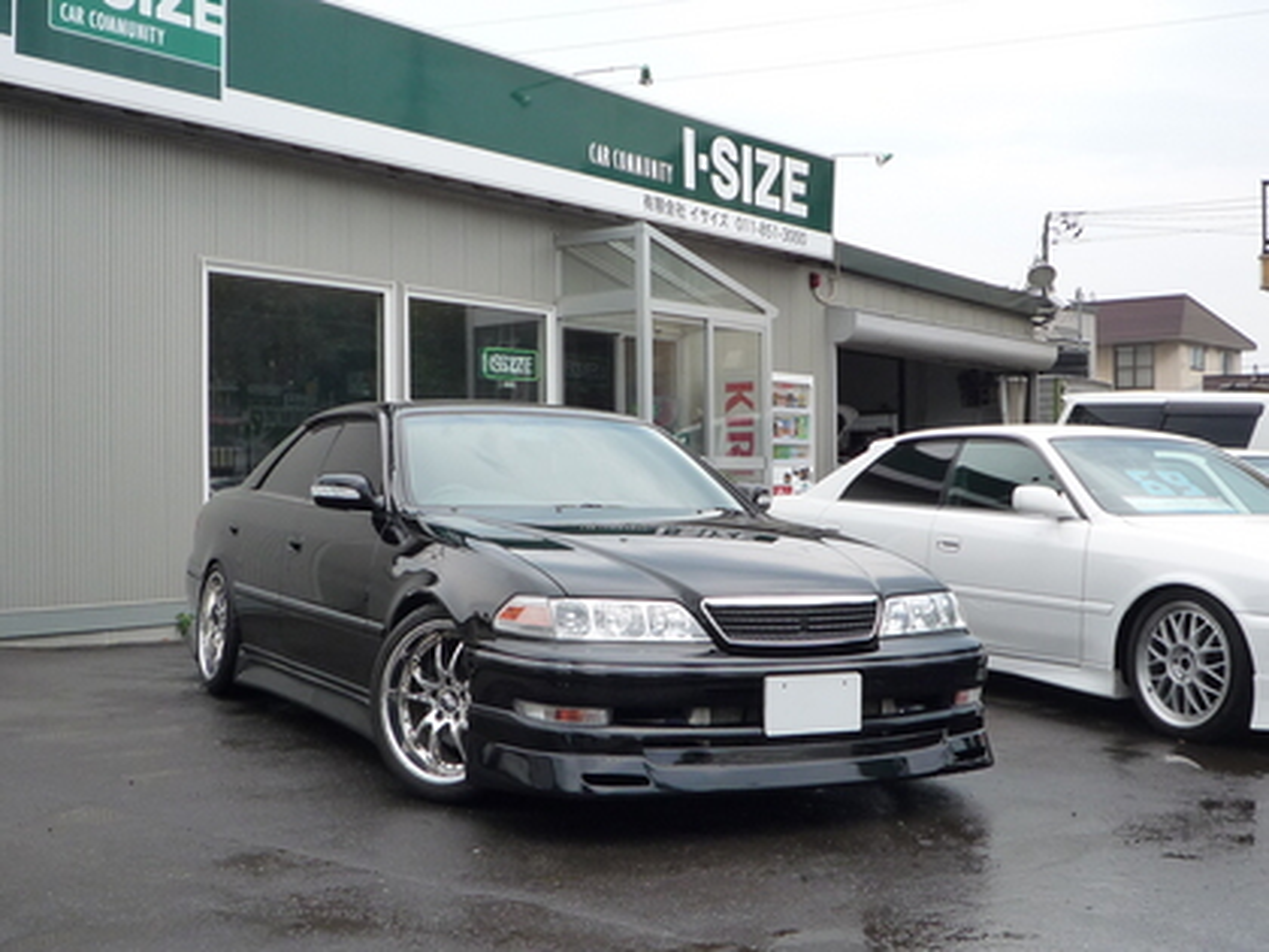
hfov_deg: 43.9
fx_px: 1576
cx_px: 634
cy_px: 476
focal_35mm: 43
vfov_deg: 33.6
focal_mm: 5.3
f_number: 3.4
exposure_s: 1/500
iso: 160
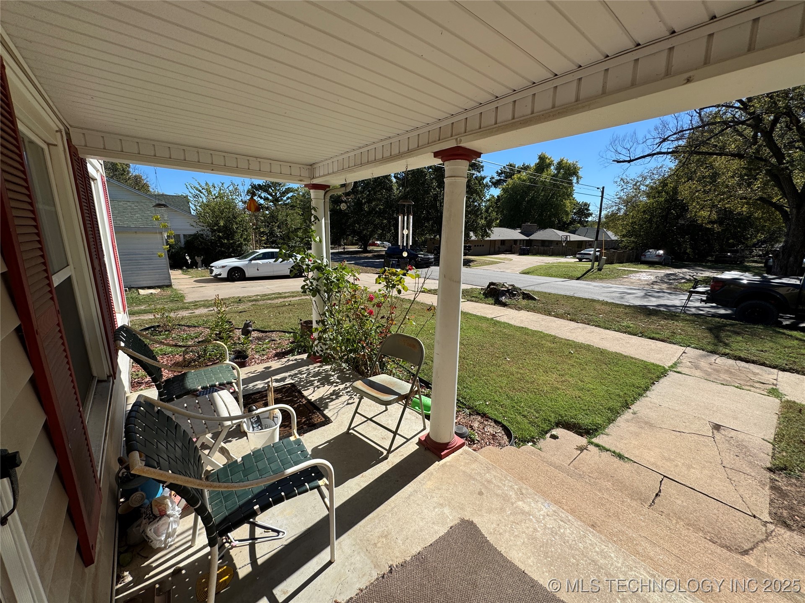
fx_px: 326
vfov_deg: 85.7
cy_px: 302
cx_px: 402
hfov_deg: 102.1
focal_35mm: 14
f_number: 2.2
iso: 50
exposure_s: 1/1506
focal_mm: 2.22
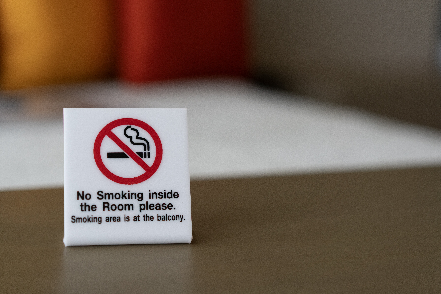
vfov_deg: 24.6
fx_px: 674
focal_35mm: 55
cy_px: 147
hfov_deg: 36.2
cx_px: 220
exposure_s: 1/80
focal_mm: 55
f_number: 2.5
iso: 800
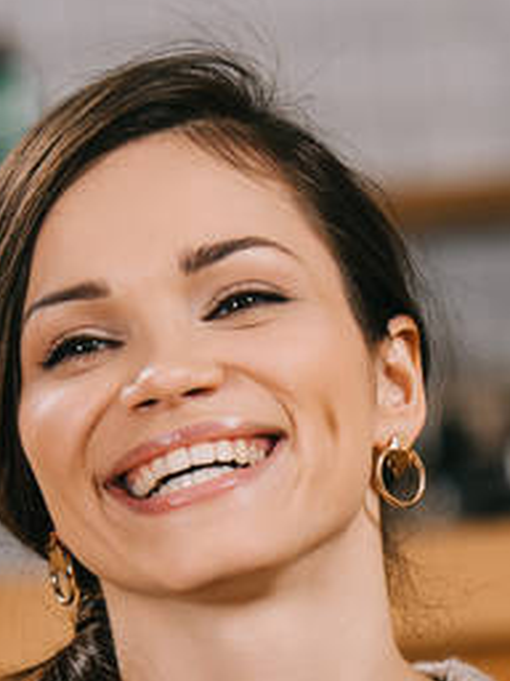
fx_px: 8761
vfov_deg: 4.4
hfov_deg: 3.3
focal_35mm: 446
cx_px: 466
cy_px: 887
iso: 160
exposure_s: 1/200
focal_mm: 116
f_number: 3.2
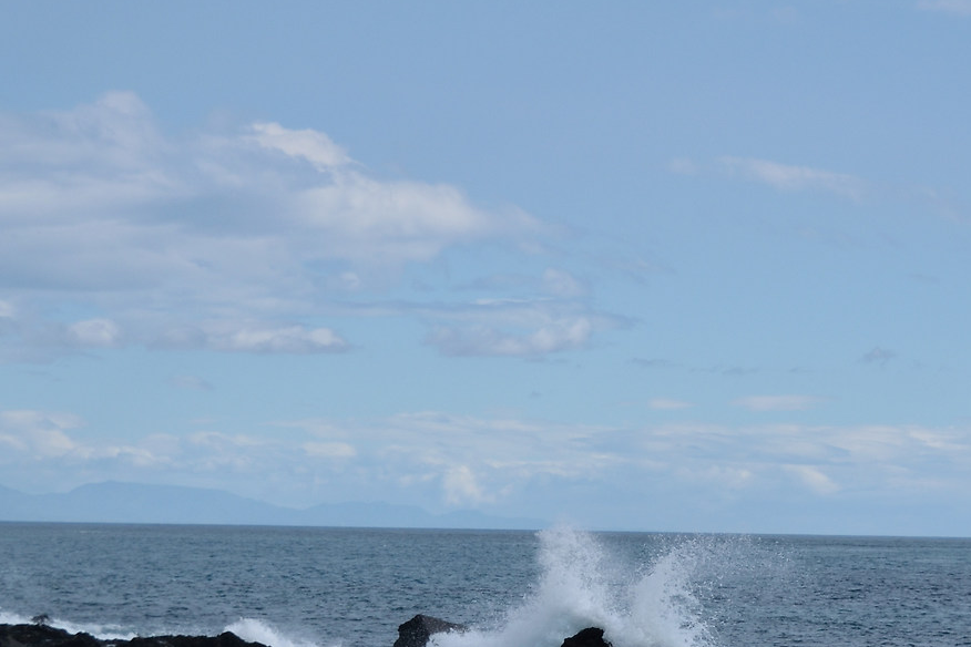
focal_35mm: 148
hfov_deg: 13.8
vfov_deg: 9.2
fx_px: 3992
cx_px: 683
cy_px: 659
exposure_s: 1/1600
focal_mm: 36
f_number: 4.8
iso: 100
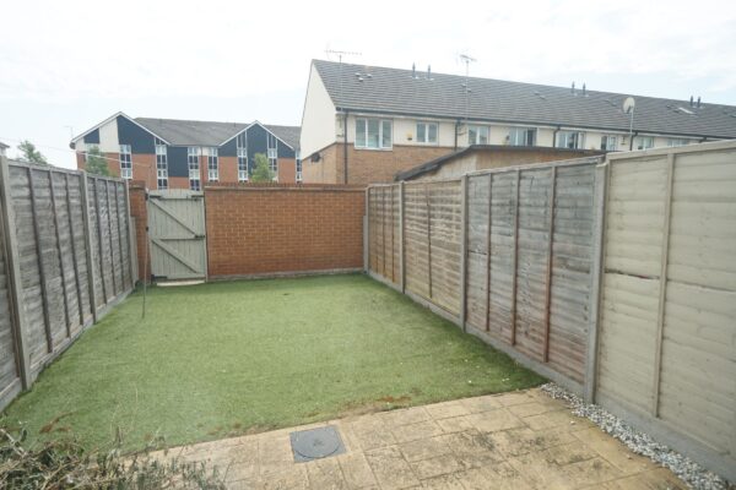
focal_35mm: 19
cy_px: 245
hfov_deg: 86.9
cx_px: 368
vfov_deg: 64.6
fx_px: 388
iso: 400
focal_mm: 19
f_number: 4
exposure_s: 1/1250
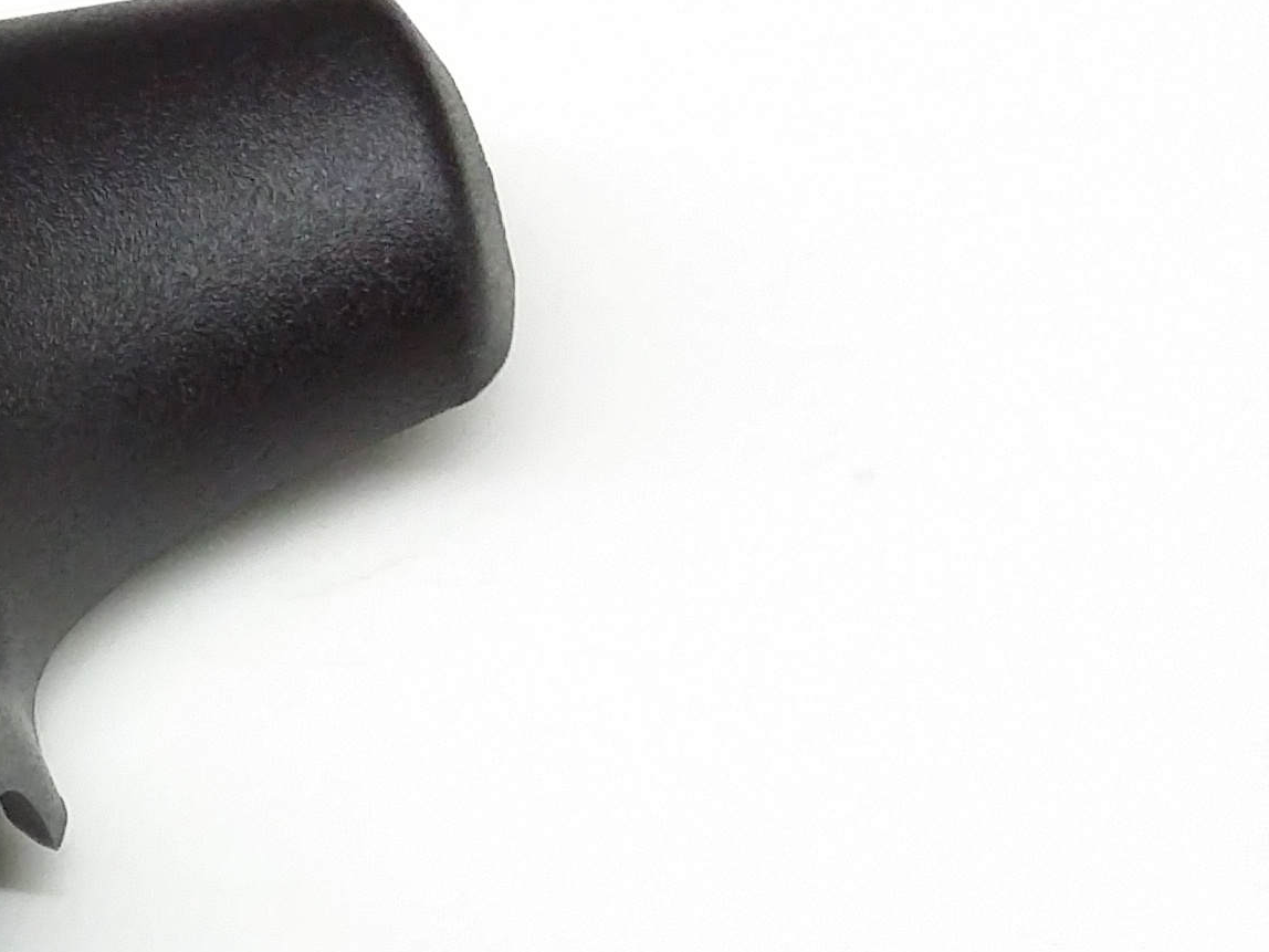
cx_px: -508
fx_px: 3336
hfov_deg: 19.4
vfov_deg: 16.1
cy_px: 739
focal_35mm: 91
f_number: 2.4
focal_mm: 3.4
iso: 200
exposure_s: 1/15
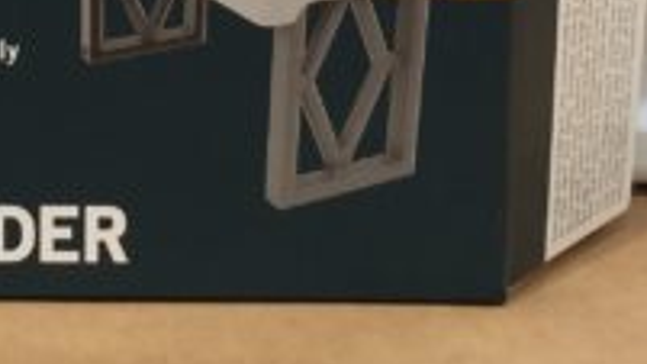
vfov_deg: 9.5
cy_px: -280
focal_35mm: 121
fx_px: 2076
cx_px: -39
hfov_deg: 17.2
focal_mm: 4.15
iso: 80
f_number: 2.2
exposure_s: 1/33
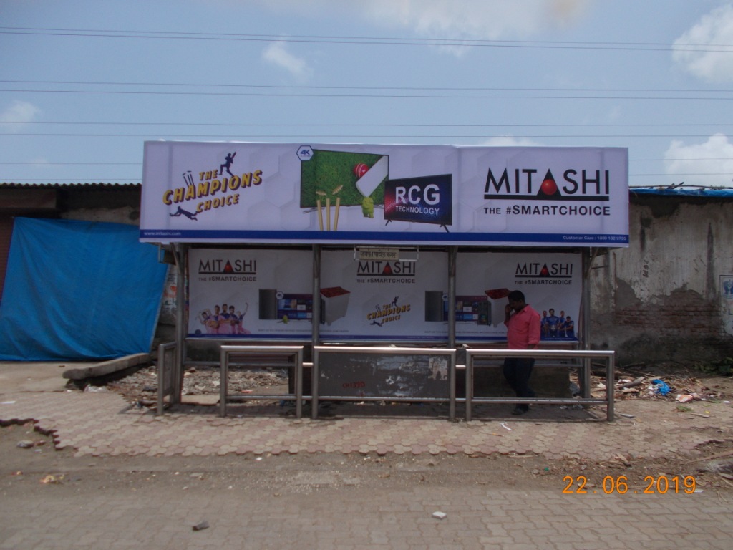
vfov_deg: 53.1
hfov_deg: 67.3
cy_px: 275
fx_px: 551
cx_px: 366
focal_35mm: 26
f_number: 8
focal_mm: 4.6
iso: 80
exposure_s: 1/320
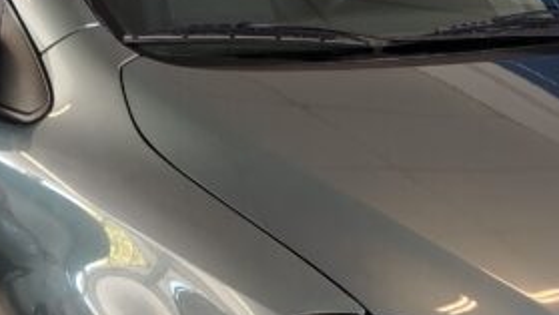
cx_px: 367
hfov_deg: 22.1
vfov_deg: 12.5
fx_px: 1423
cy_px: 291
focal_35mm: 96
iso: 422
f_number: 1.75
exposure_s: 1/50
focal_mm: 5.25
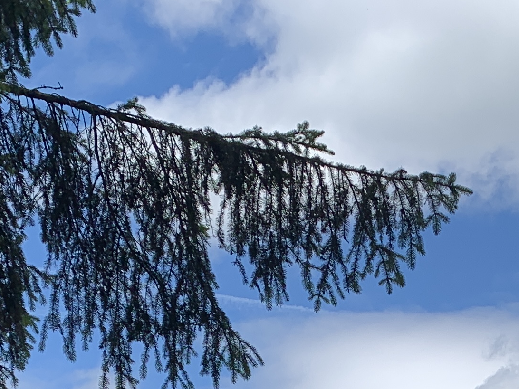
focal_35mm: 96
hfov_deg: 19.7
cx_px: 549
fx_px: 1439
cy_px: 694
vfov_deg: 13.8
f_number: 1.8
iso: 25
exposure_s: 1/2681
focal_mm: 4.25
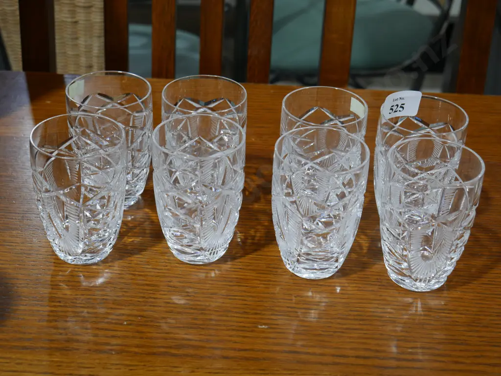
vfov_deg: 25.3
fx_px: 840
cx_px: 250
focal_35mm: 58
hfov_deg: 33.2
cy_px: 188
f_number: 5.4
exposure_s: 1/60
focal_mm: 29
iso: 500
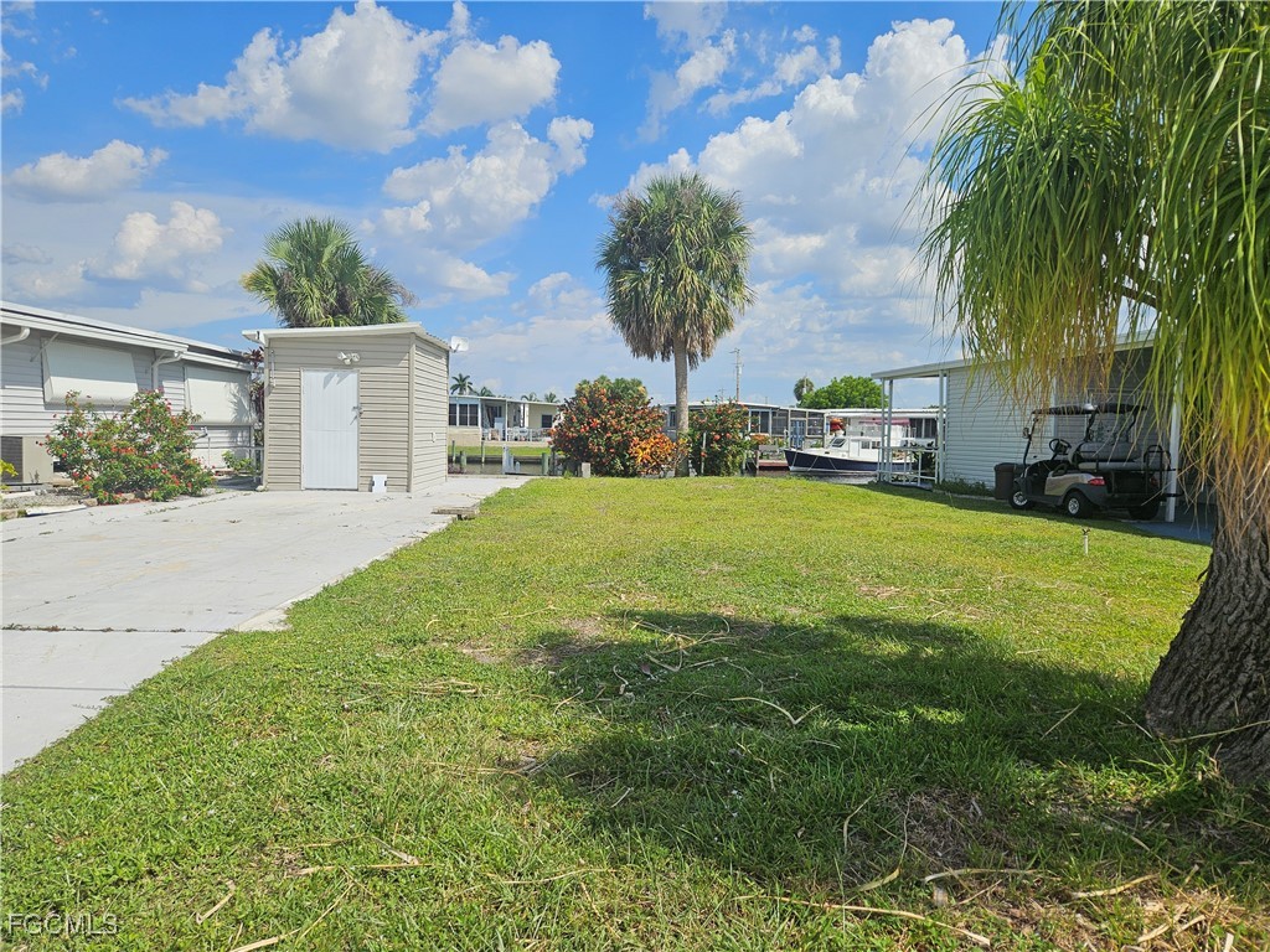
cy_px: 476
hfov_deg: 73.9
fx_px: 844
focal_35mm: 23
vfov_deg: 58.9
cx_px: 635
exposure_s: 1/3160
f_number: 1.8
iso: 25
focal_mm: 5.4
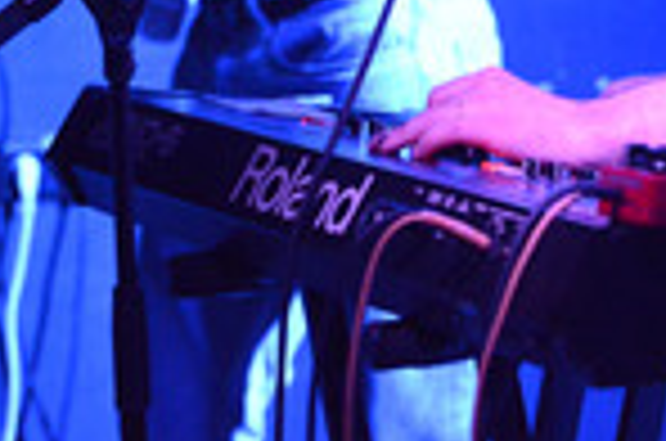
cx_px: 547
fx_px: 3950
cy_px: -162
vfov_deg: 6.3
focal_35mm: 214
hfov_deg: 9.6
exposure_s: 1/200
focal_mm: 70
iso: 6400
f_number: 2.8
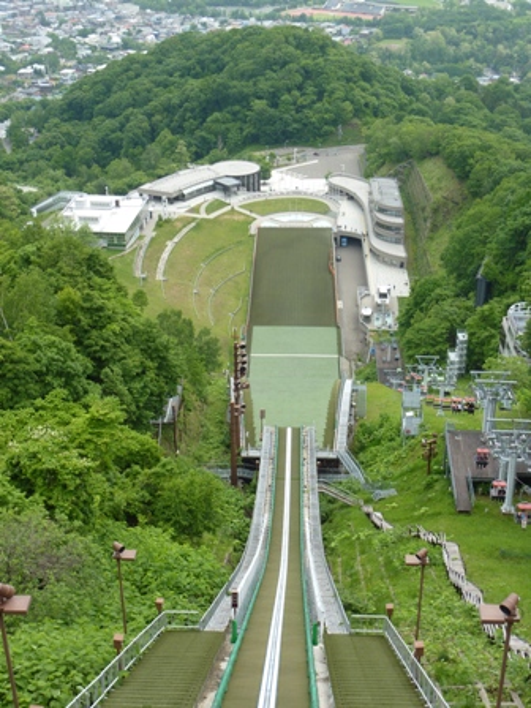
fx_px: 982
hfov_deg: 30.3
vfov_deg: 39.7
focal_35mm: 48
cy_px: 354
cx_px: 266
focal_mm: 7.9
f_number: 4
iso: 80
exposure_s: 1/250
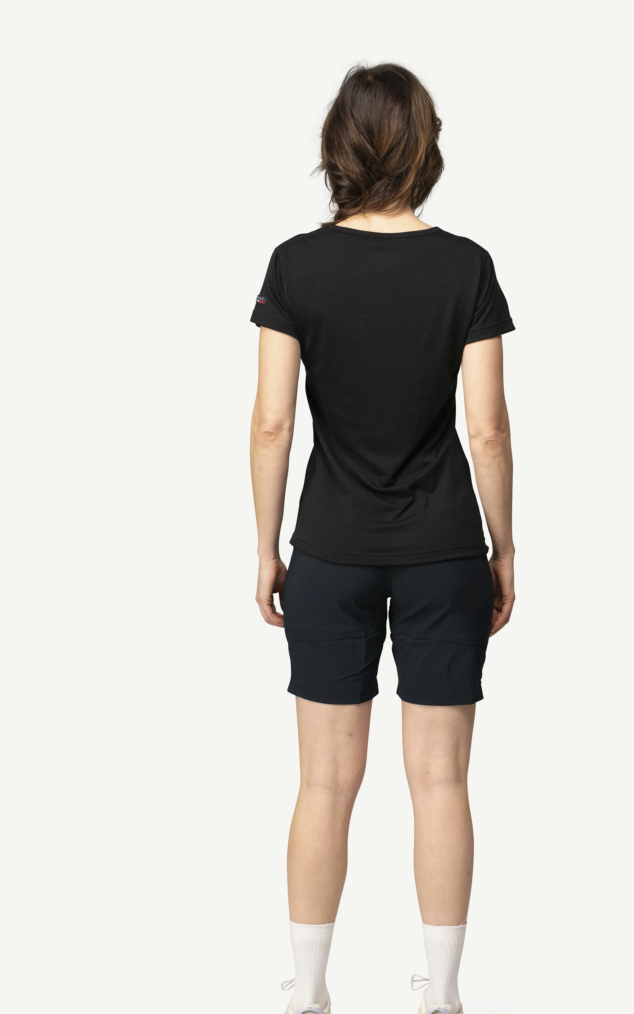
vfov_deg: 22.5
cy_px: 588
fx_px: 2543
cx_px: 361
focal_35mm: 92
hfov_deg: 14.2
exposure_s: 1/80
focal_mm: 70
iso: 500
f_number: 5
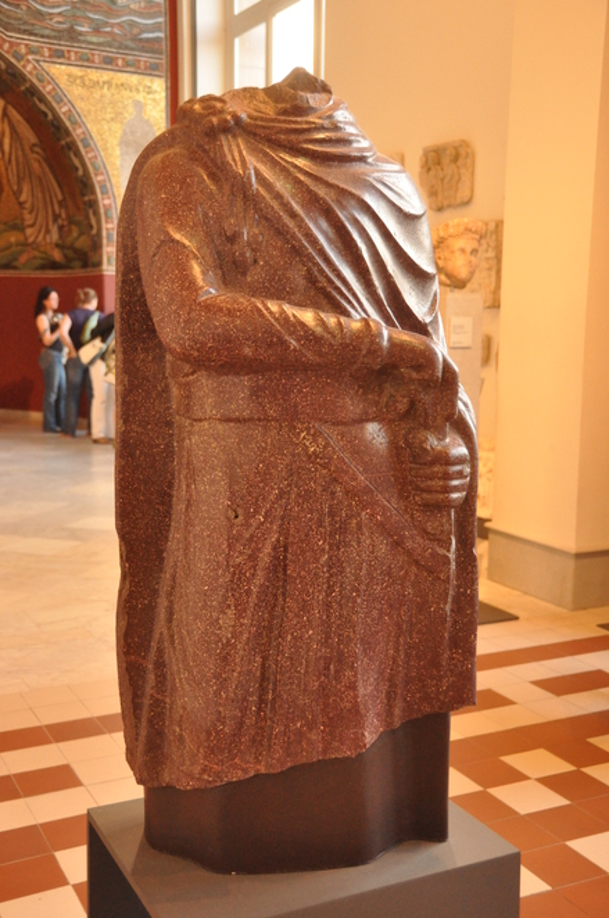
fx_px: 1108
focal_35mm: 44
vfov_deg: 45.0
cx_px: 304
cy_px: 459
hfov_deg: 30.7
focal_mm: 29
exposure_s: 1/100
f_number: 5
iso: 2000
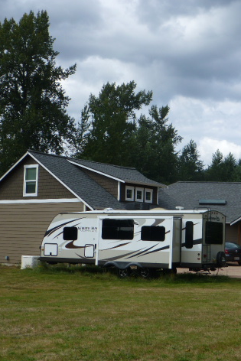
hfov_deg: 21.8
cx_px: 174
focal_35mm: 62
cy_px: 183
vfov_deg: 32.4
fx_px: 622
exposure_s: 1/800
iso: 100
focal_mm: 7.9
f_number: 4.1
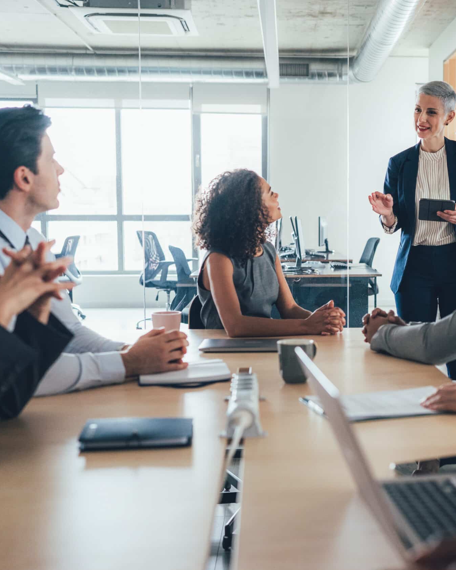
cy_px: 289
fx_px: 844
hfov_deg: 29.7
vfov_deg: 37.3
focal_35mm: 50
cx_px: 350
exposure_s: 1/250
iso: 1600
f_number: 2.5
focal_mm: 35
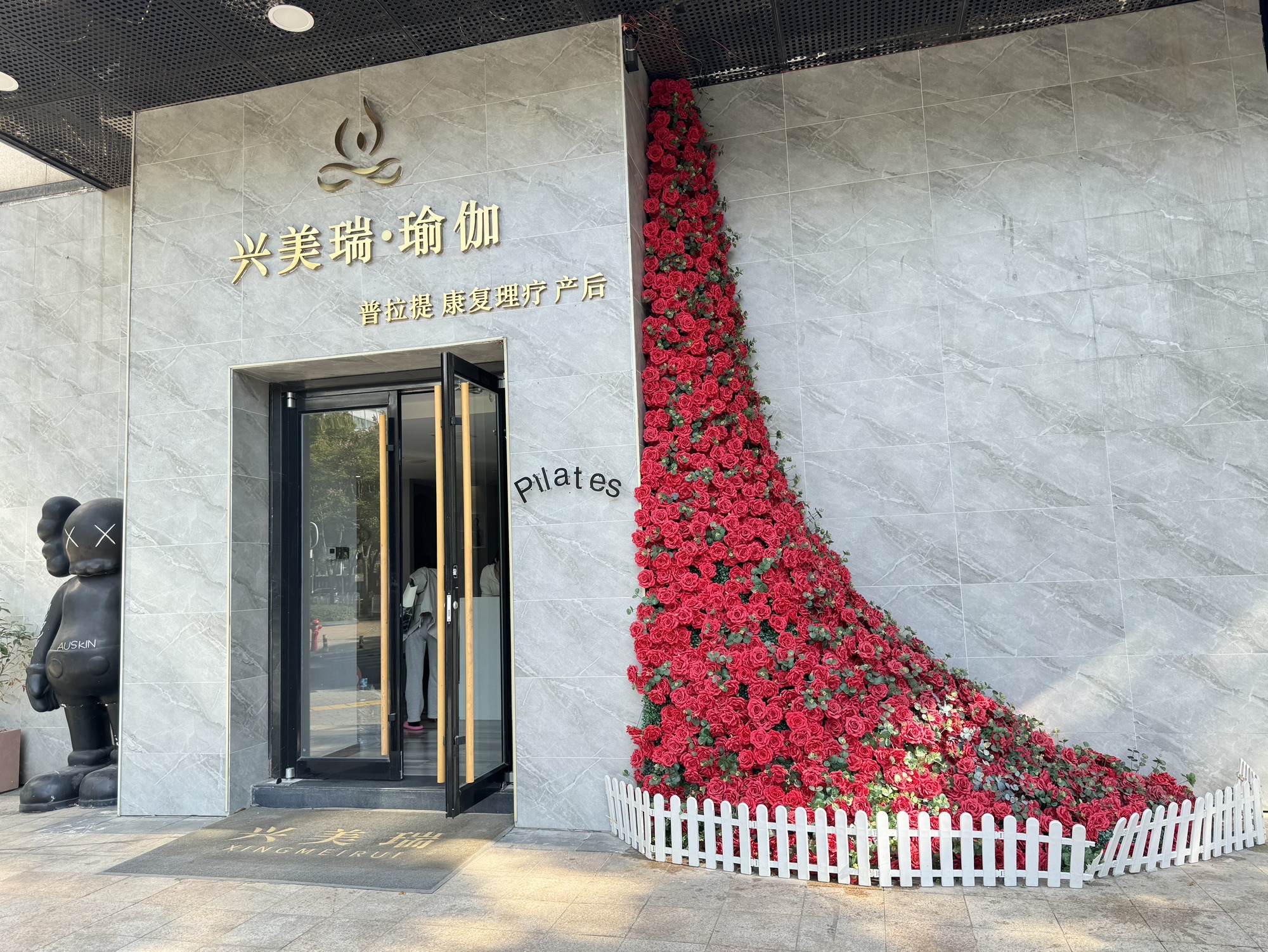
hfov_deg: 71.6
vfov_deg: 56.9
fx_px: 880
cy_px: 476
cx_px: 634
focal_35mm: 24
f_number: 1.78
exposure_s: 1/442
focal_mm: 6.76
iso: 80
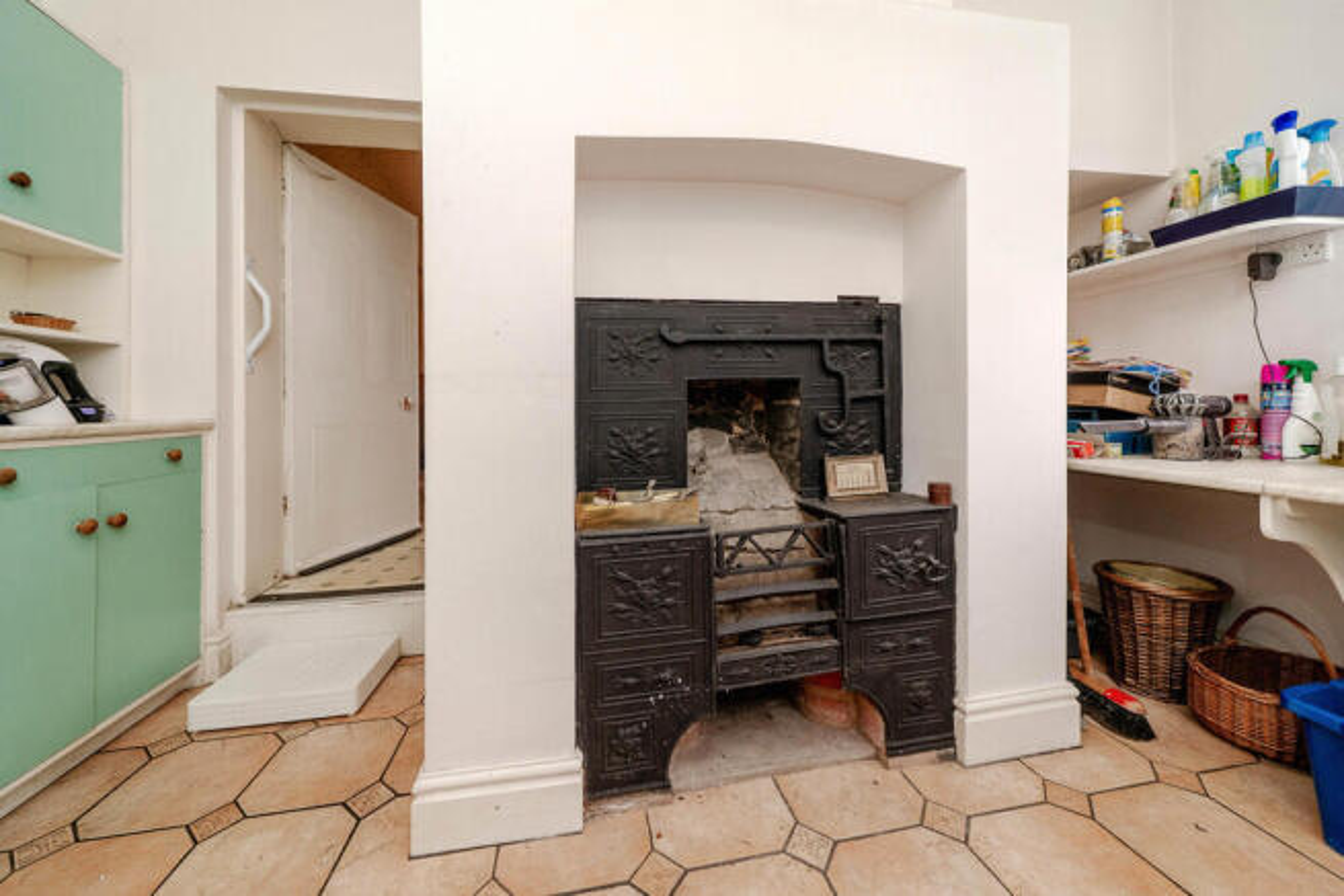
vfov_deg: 90.0
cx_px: 672
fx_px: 448
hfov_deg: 112.6
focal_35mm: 12
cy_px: 448
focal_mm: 12
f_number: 4
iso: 500
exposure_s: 1/60
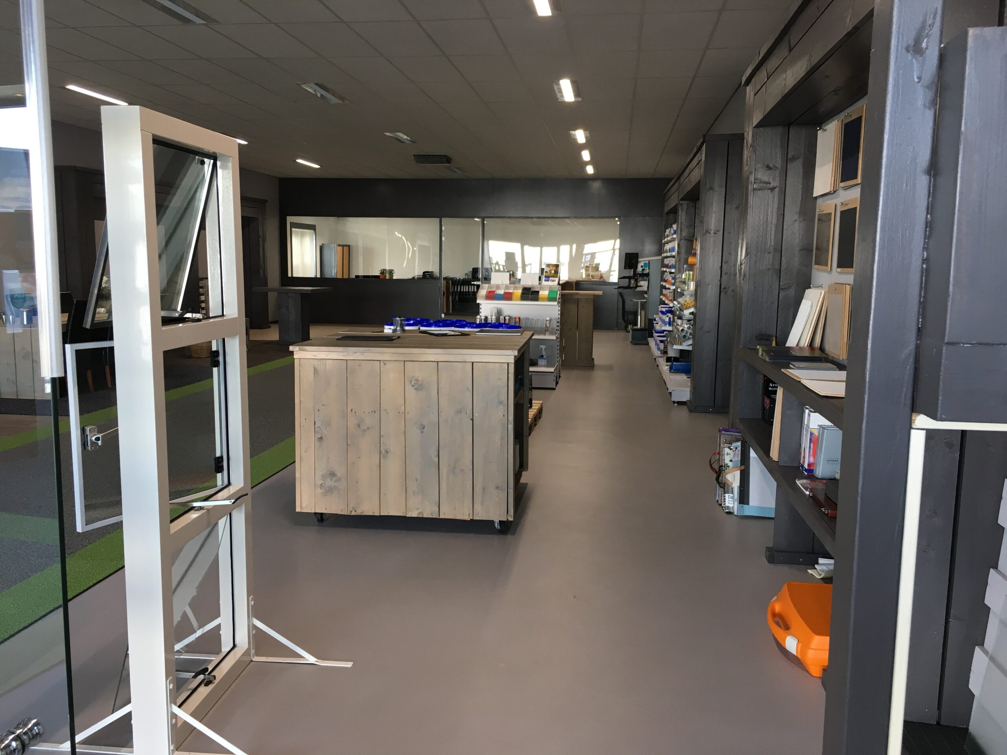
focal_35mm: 29
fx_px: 844
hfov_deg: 61.7
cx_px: 504
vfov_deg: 48.2
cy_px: 378
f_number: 2.2
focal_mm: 4.15
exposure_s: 1/33
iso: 64
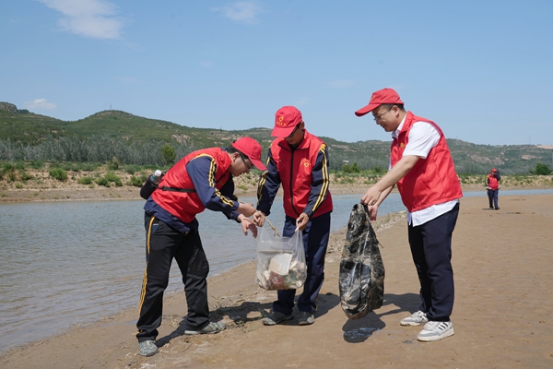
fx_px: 492
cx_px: 276
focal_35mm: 32
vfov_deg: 41.1
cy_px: 184
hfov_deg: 58.7
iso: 200
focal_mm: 32
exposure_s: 1/250
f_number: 9.5
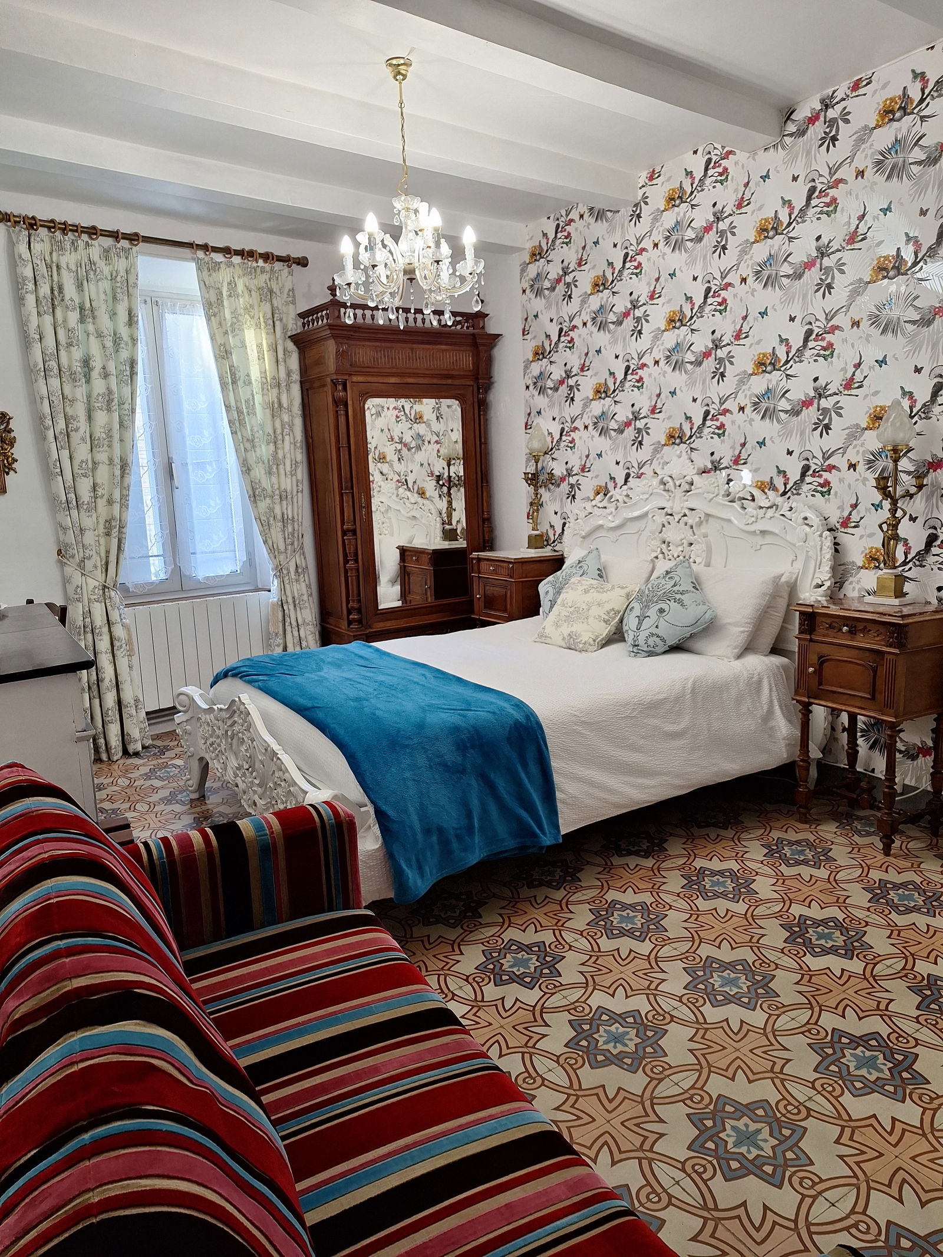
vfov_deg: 73.9
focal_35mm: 23
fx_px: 835
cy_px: 628
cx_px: 472
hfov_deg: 58.9
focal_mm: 5.54
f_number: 1.8
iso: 64
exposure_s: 1/50
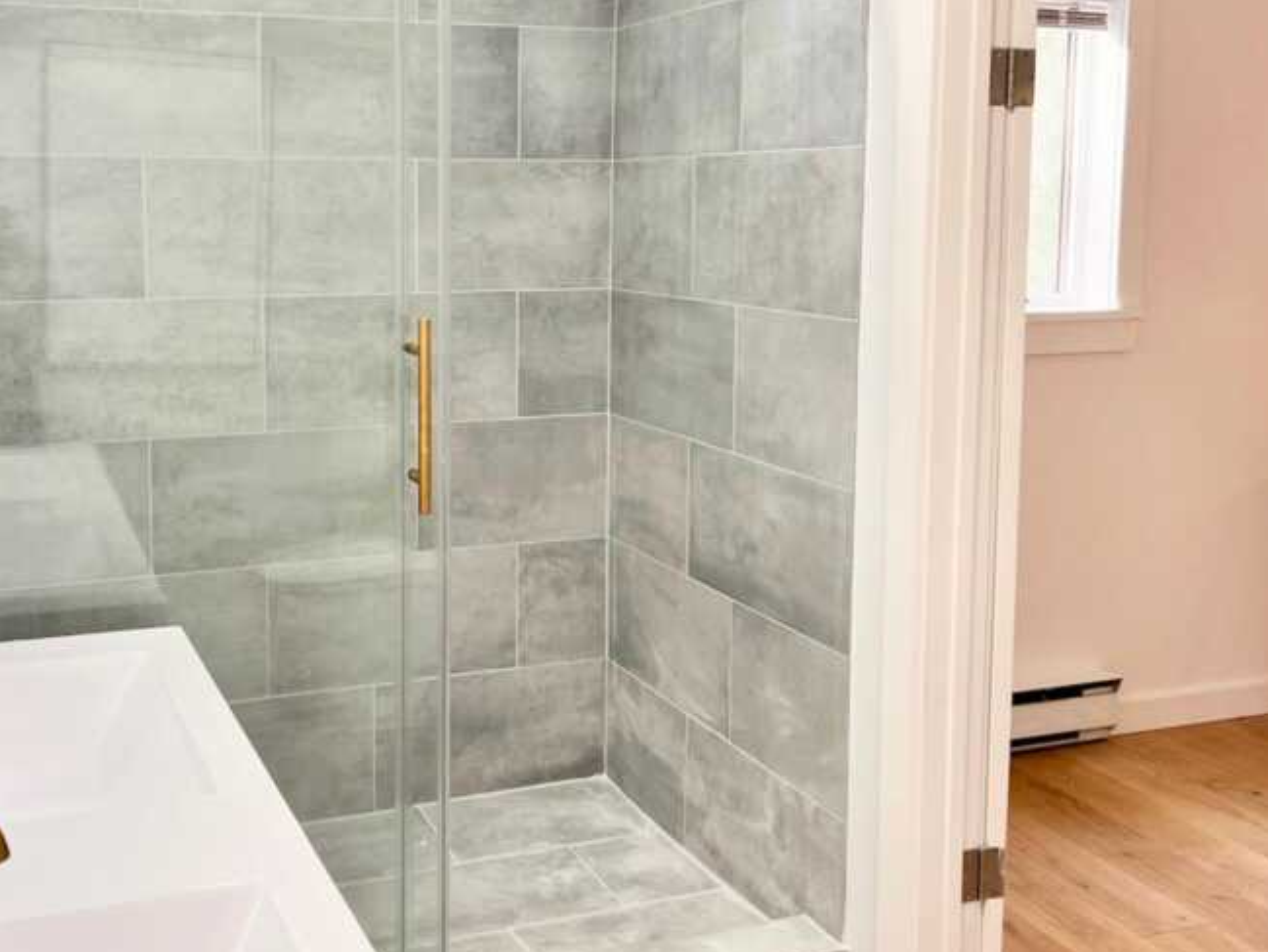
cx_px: 483
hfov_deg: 45.4
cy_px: 338
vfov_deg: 34.9
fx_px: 1502
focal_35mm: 41
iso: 100
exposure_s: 1/120
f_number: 1.5
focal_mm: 5.7
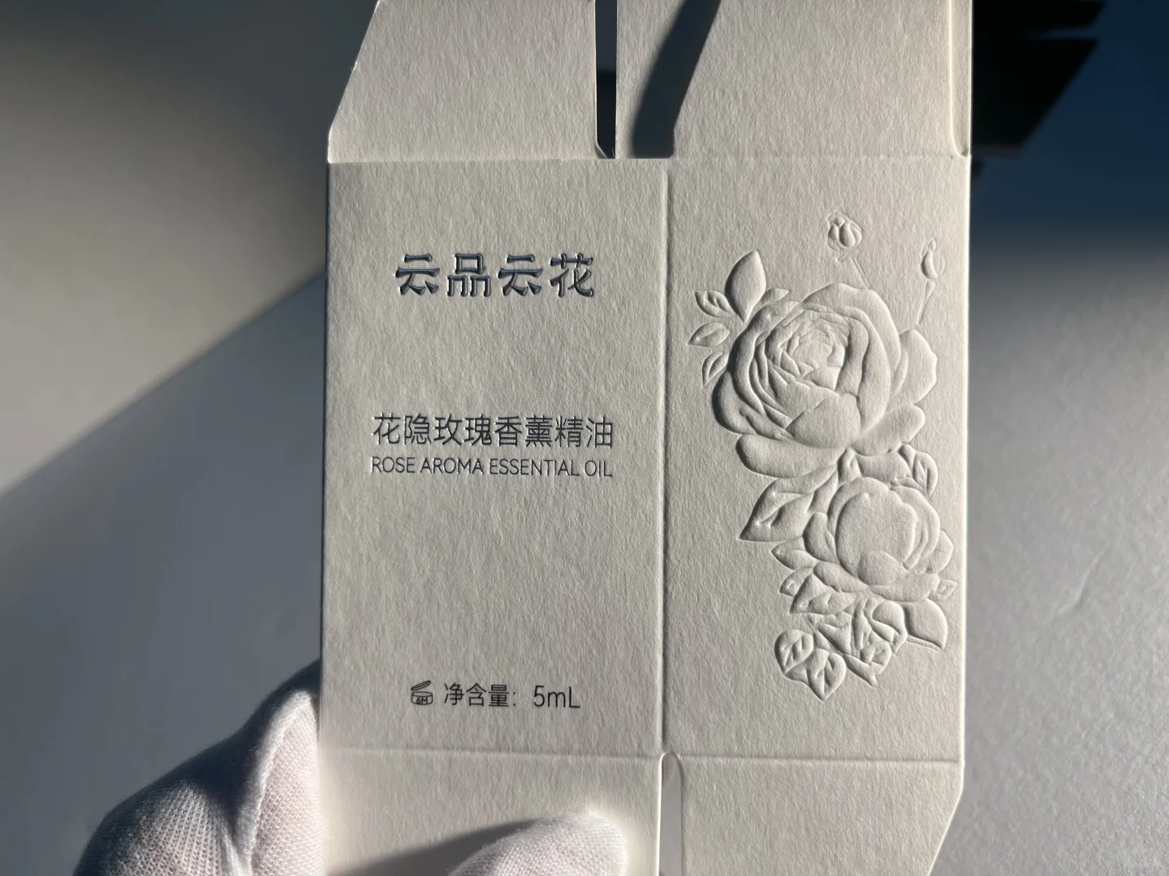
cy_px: 438
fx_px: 878
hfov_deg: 67.3
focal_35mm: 26
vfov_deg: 53.1
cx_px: 584
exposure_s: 1/1175
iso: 50
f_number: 1.6
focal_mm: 5.1
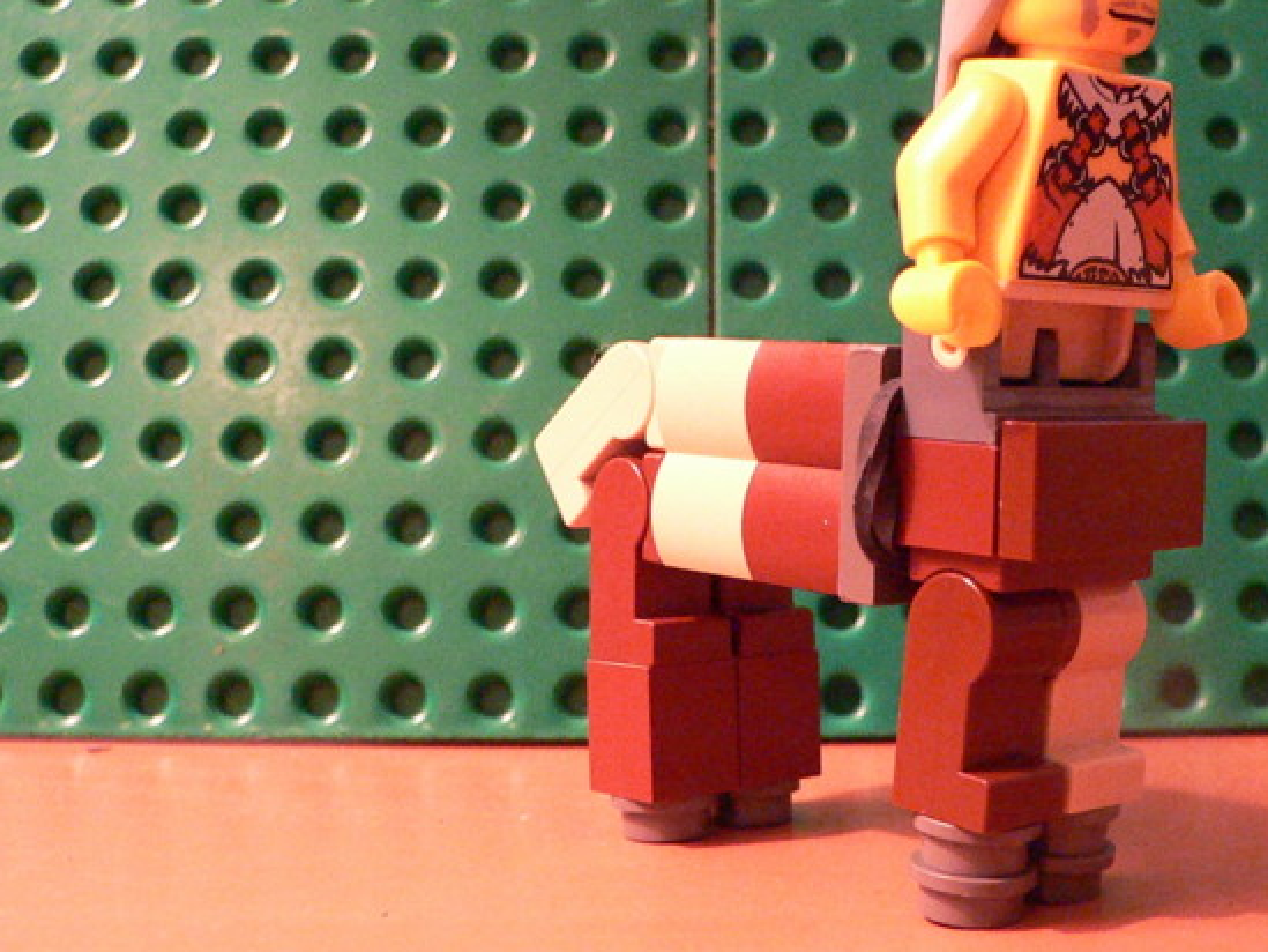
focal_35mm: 51
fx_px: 1869
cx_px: 813
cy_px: 411
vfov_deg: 28.5
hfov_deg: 37.2
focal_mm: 4.6
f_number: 2.8
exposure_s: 1/13
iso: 400
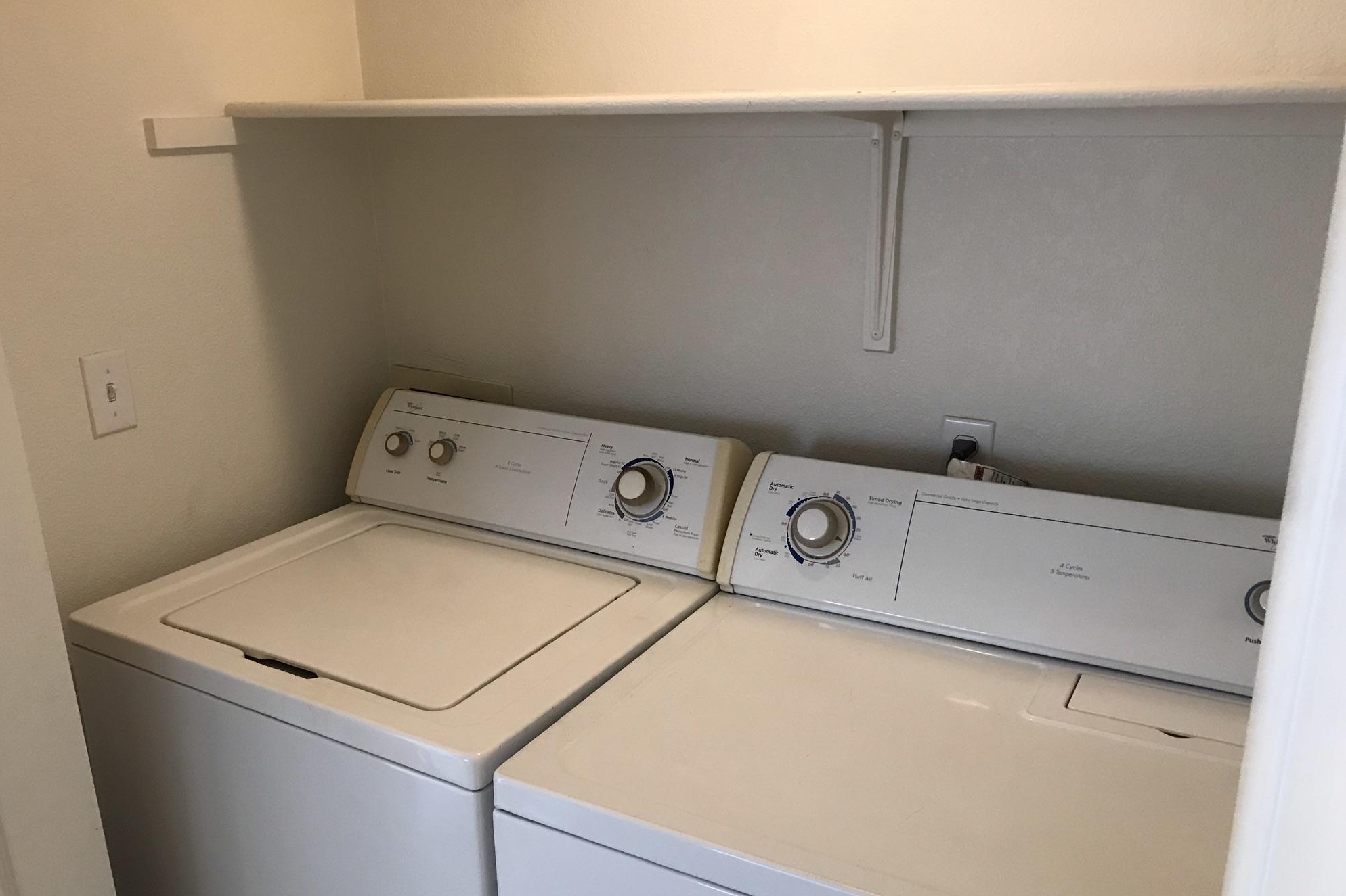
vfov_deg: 43.6
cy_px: 490
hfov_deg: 61.9
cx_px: 653
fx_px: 1121
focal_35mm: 30
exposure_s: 1/15
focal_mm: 3.99
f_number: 1.8
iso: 64
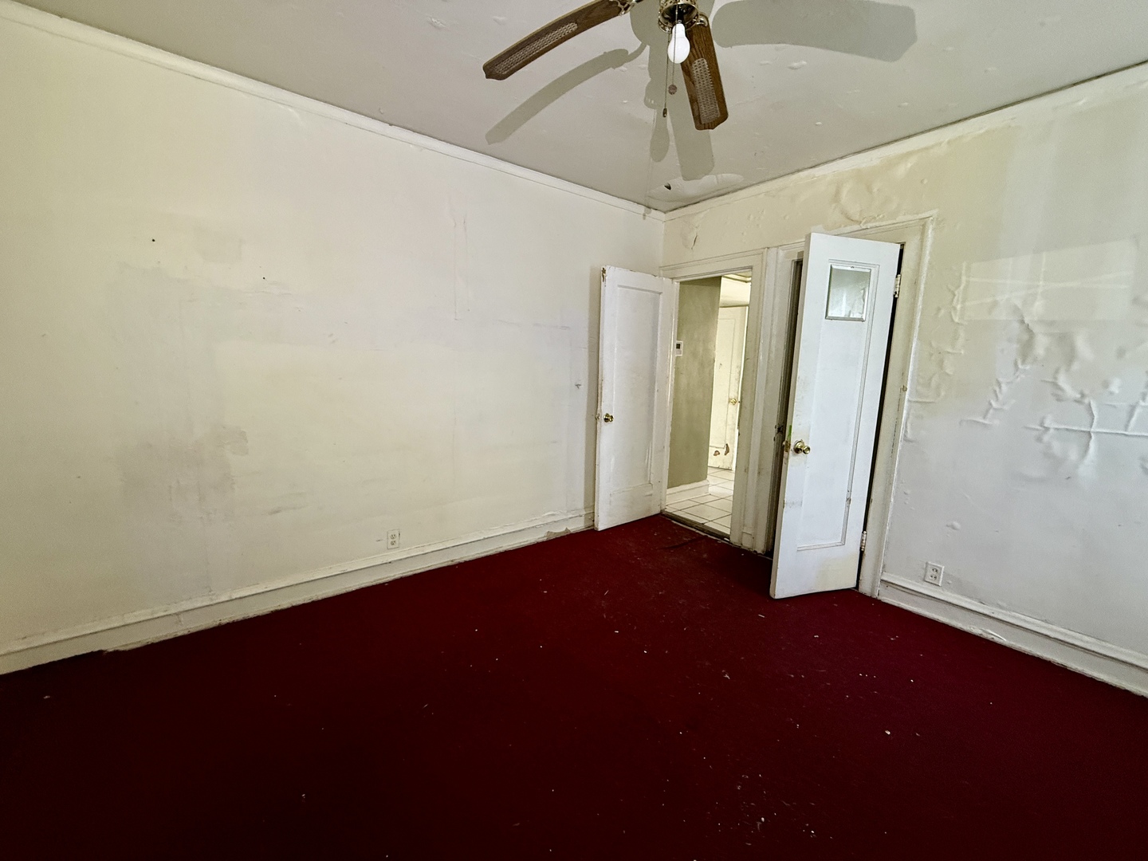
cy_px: 430
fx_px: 464
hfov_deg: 102.1
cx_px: 574
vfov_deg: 85.7
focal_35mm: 14
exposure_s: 1/50
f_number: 2.2
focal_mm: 2.22
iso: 320
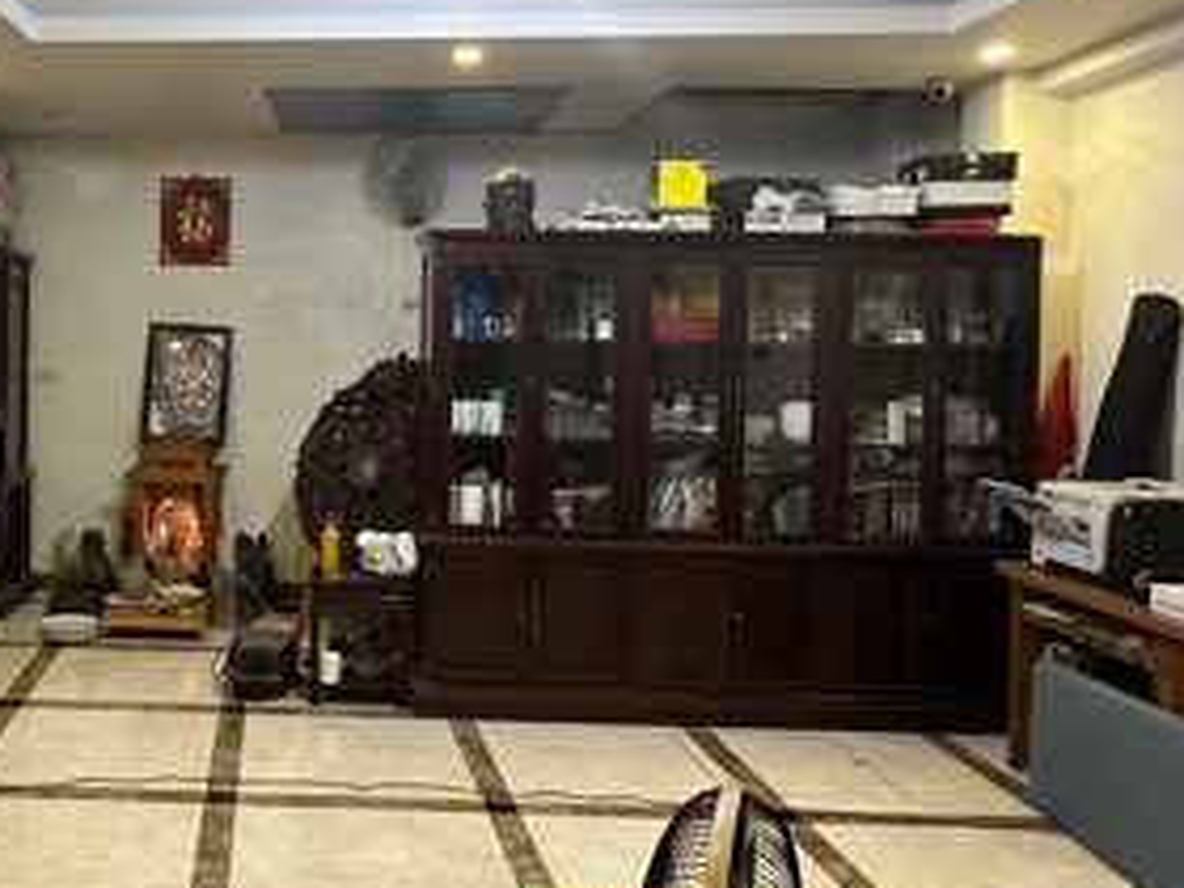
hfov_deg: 49.5
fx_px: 1197
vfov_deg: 40.6
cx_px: 237
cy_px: 370
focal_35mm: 35
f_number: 2.2
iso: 250
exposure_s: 1/50
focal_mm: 2.22
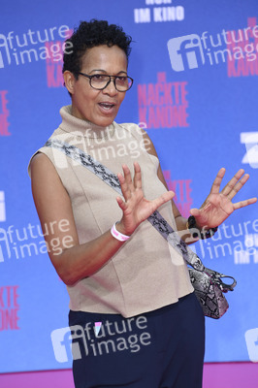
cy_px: 194
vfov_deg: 14.2
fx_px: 1561
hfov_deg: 9.4
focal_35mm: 145
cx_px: 129
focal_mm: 145
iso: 250
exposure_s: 1/250
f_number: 6.3
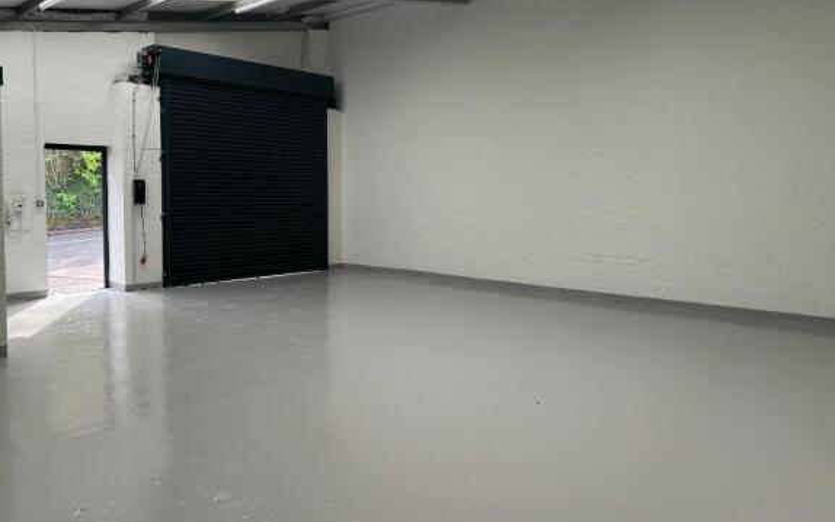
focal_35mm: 28
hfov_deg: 66.5
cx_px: 423
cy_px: 222
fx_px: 637
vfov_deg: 44.4
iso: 40
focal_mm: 5.7
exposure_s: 1/148
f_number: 1.5
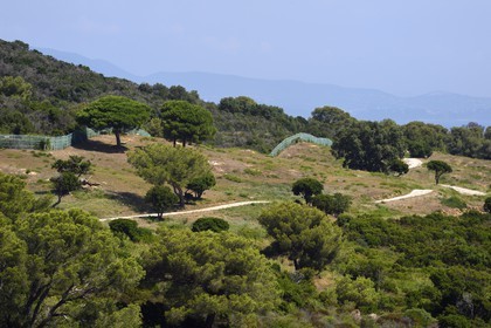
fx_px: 2728
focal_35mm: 200
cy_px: 164
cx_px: 246
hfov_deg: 10.3
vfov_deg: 6.9
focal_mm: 200
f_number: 13
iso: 200
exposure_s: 1/250
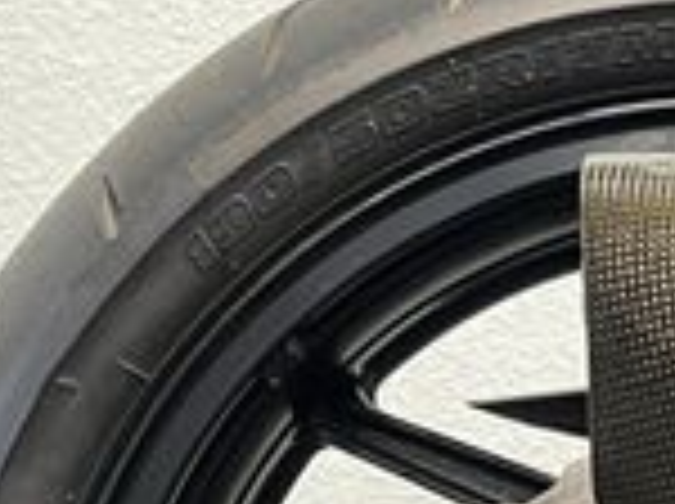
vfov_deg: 12.7
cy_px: 738
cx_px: 837
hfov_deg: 16.9
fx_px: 2161
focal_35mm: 111
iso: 500
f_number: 1.6
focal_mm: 5.1
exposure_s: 1/50
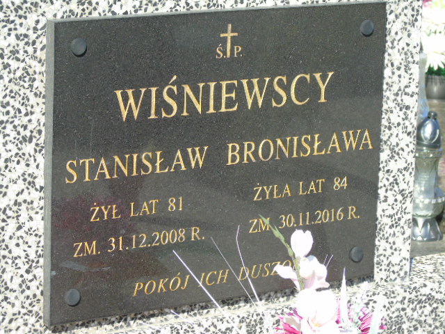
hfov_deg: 13.9
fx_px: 1825
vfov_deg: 10.4
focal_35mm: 142
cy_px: 167
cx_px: 222
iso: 80
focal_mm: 25
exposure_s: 1/200
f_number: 4.7
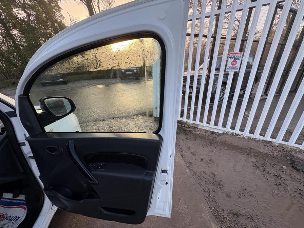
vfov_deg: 85.7
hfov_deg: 102.1
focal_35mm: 14
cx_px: 152
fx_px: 123
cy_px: 114
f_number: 2.2
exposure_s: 1/128
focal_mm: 2.22
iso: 40
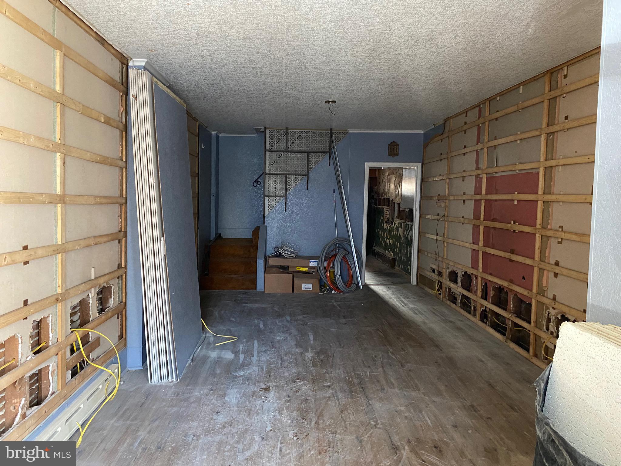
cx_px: 310
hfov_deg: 67.3
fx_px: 466
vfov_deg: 53.1
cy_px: 233
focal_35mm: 26
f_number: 1.8
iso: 500
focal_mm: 4.25
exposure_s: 1/40
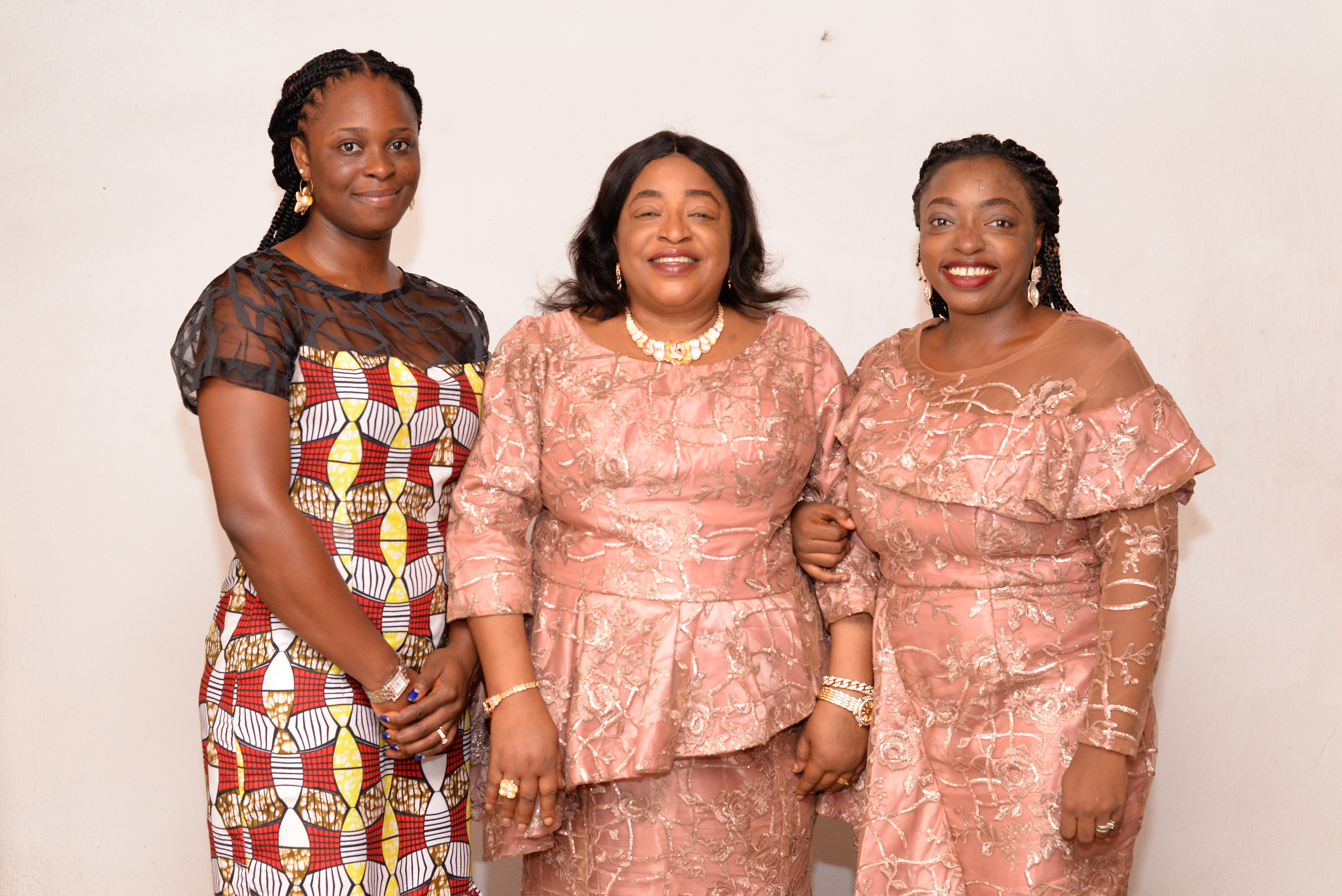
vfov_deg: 27.0
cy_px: 448
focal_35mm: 50
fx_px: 1865
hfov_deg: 39.6
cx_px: 671
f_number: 5
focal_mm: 50
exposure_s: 1/160
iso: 3200
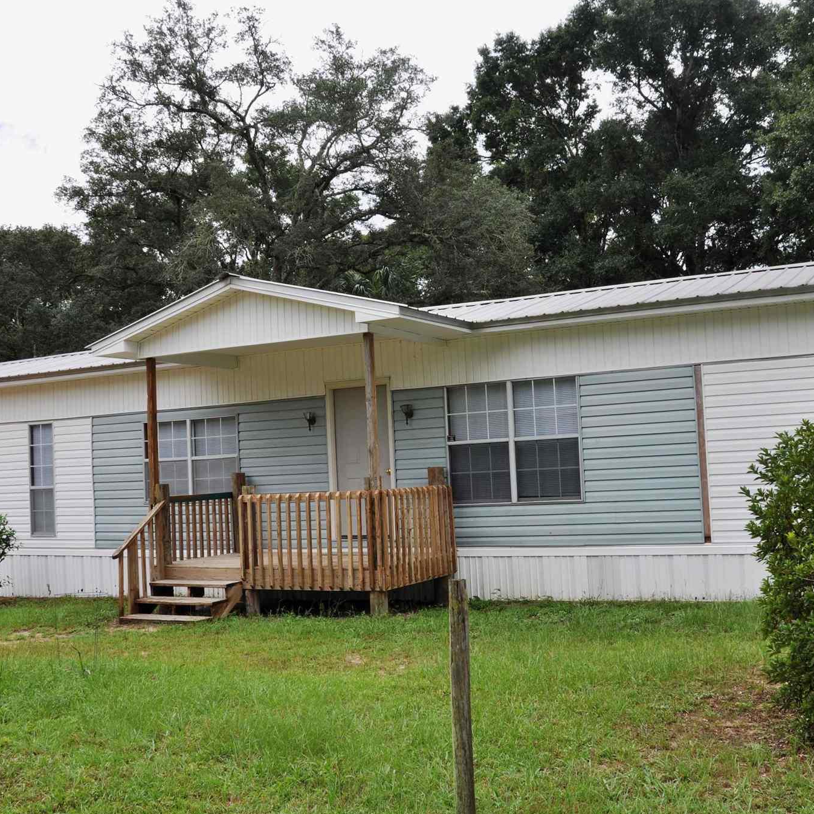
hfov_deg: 41.2
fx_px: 1081
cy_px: 405
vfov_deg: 41.3
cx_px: 452
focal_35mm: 41
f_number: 14
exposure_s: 1/200
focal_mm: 21
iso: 200
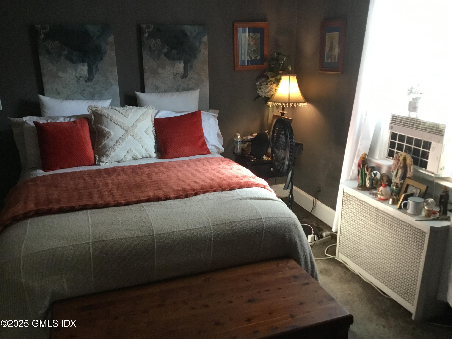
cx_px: 226
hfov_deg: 58.4
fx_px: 405
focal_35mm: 31
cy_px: 170
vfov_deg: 45.4
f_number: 2.4
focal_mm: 3.3
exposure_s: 1/30
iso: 125
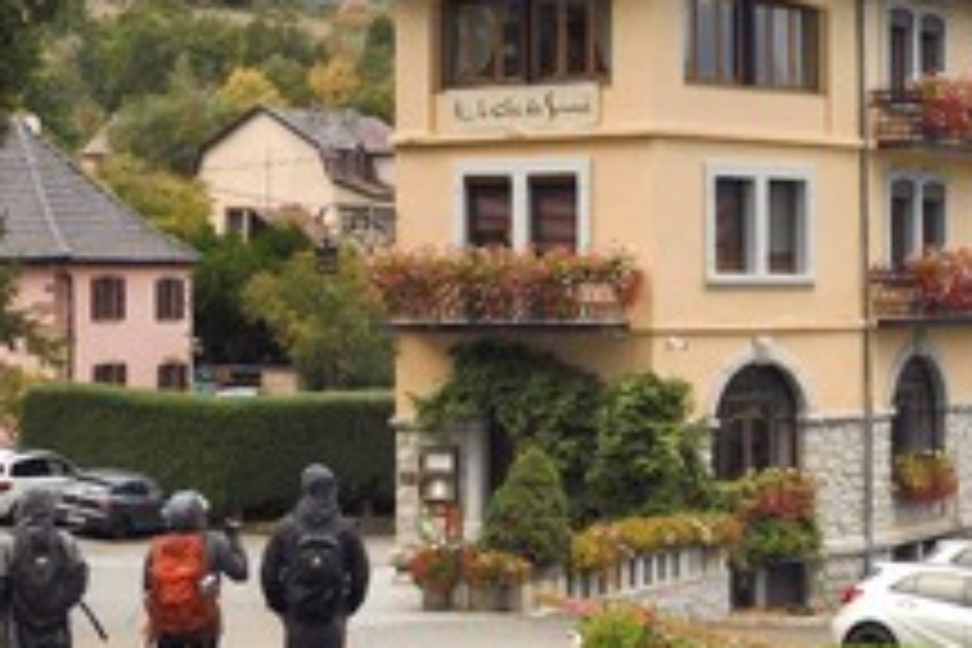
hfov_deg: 27.1
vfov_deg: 18.3
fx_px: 1998
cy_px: 184
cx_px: 680
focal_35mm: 74
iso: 800
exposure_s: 1/125
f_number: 6.3
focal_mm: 38
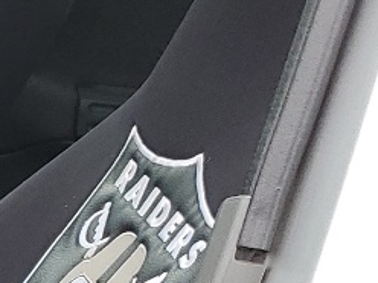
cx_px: -686
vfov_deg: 8.7
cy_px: 365
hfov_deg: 9.6
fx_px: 1835
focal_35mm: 168
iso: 50
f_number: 1.5
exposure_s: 1/256
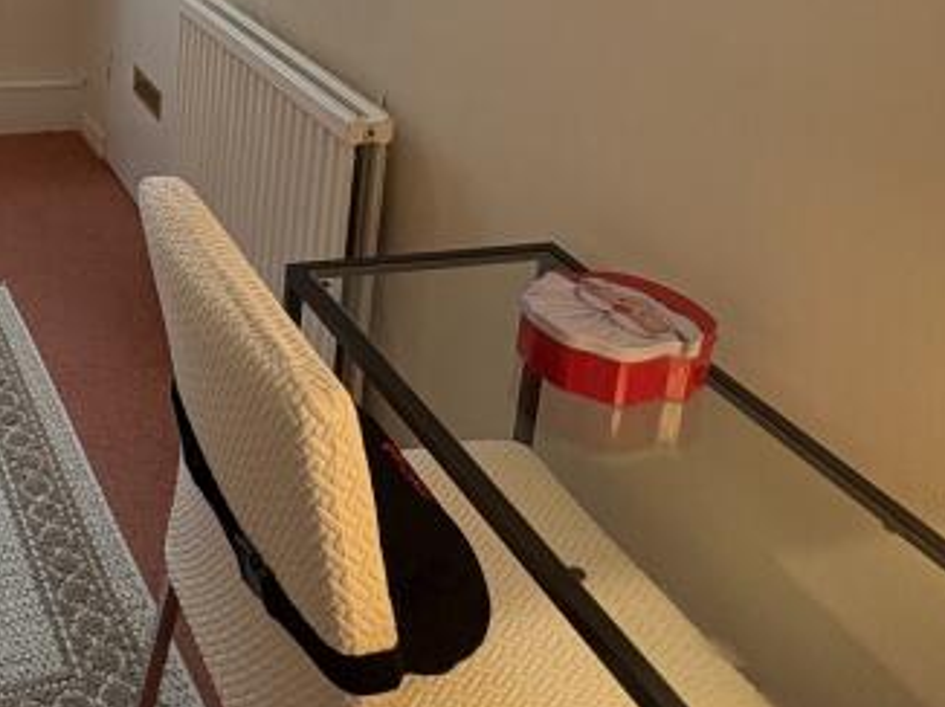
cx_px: 87
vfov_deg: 29.6
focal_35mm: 44
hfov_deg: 39.7
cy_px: -72
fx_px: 1200
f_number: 2.2
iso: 250
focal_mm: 2.22
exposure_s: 1/100
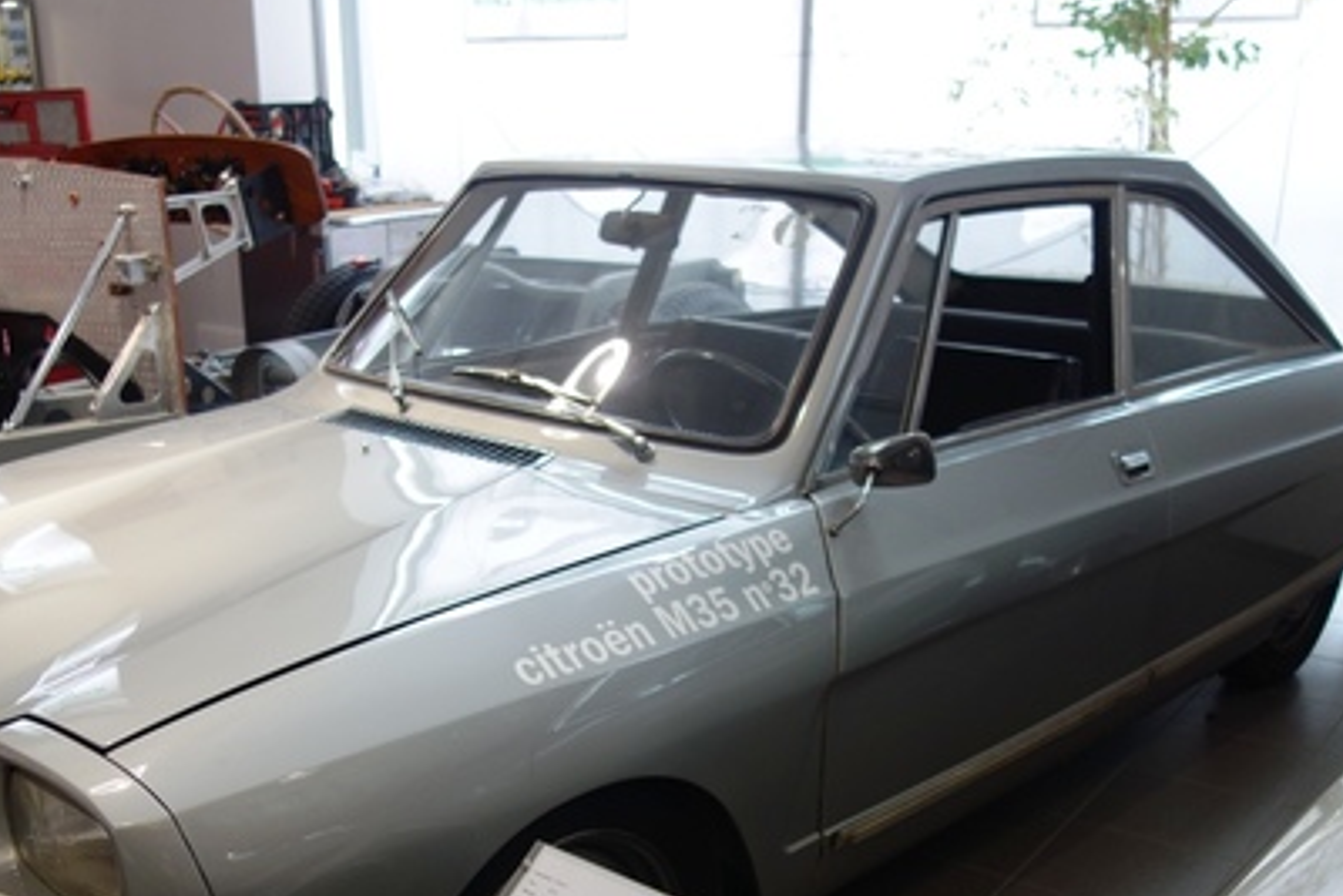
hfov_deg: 46.0
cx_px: 507
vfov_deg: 31.6
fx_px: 1567
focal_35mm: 42
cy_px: 617
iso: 160
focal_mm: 10.4
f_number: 1.8
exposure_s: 1/30
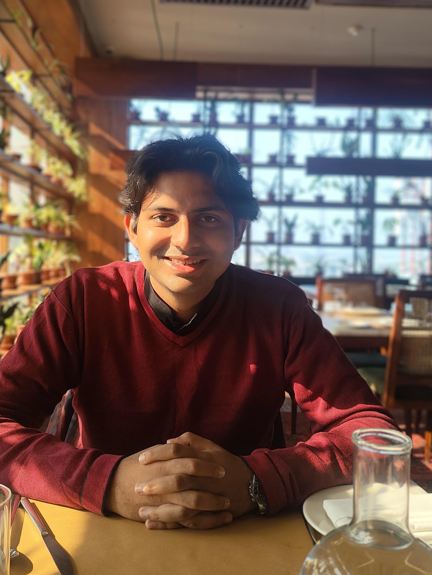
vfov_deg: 55.2
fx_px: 548
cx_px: 185
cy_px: 260
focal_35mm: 33
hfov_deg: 42.9
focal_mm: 6.06
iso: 50
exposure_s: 1/418
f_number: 1.8
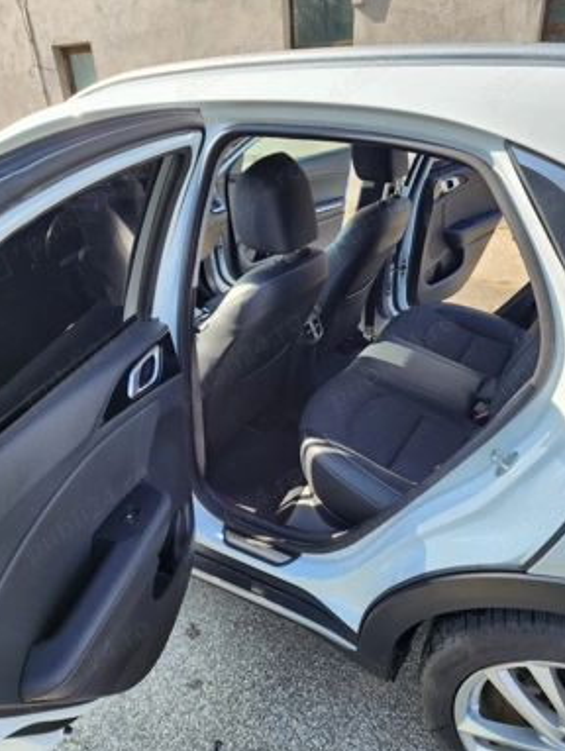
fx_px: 521
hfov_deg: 56.9
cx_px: 279
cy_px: 384
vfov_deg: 71.5
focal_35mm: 24
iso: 12
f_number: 1.8
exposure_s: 1/182
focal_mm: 6.4
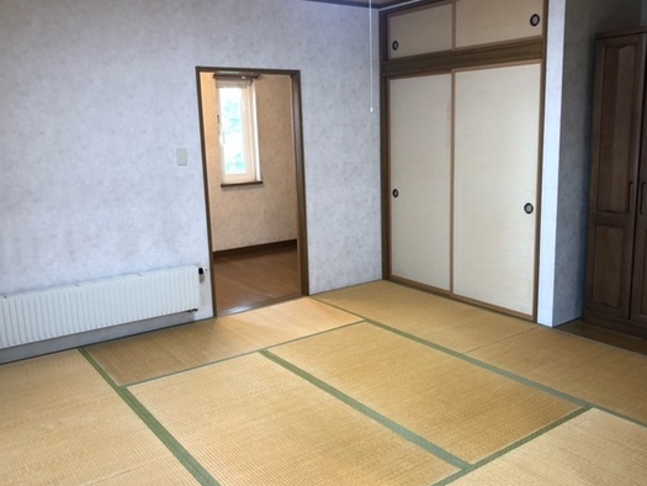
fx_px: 598
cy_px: 241
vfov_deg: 44.2
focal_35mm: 32
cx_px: 352
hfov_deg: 56.7
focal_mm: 3.99
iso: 40
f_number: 1.8
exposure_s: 1/20
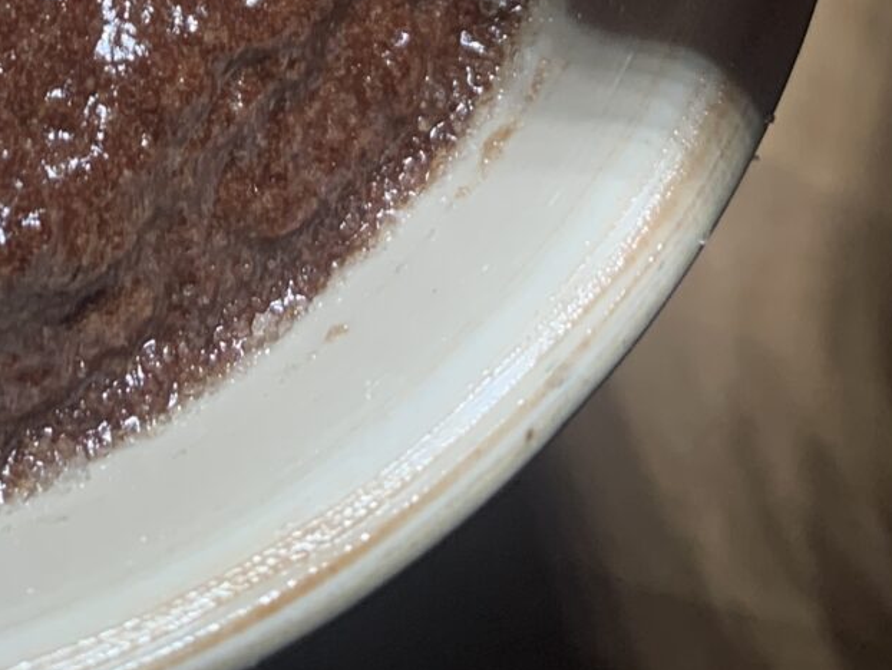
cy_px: -551
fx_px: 2758
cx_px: -52
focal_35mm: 107
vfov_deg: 12.6
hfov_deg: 17.8
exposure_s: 1/121
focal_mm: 4.25
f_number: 1.8
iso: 40
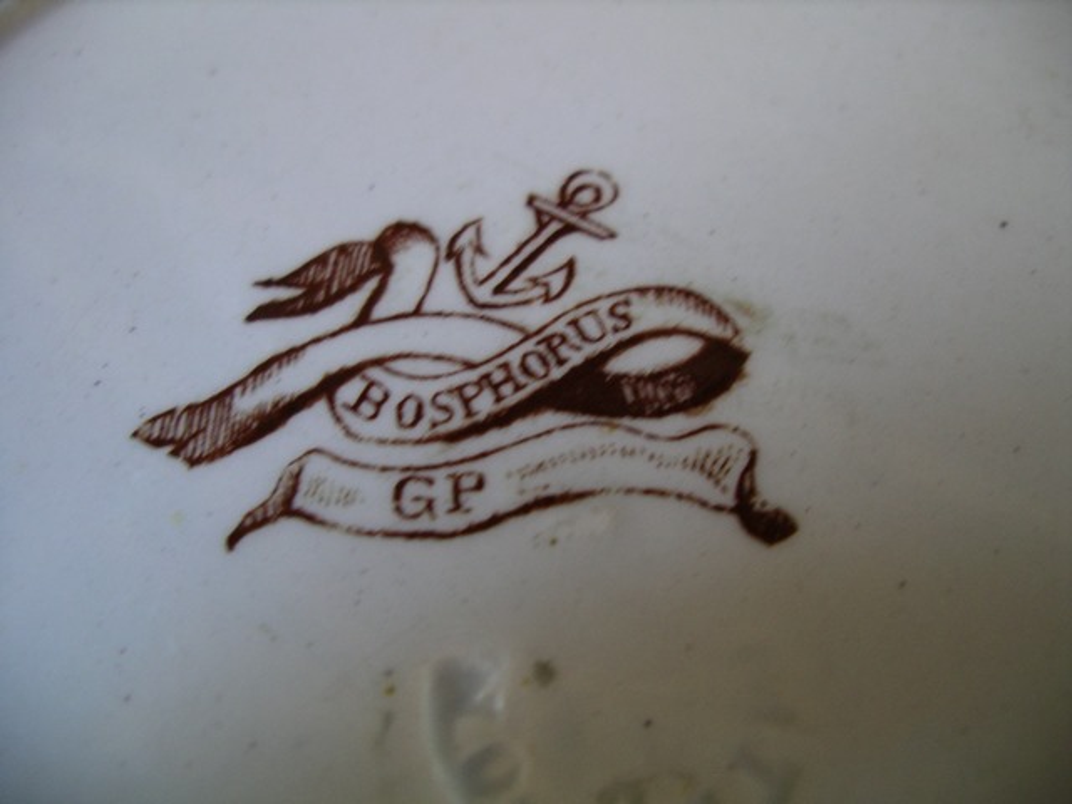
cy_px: 402
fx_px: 1146
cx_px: 536
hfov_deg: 50.1
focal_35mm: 37
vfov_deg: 38.7
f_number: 2.8
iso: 200
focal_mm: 7.8
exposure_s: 1/25
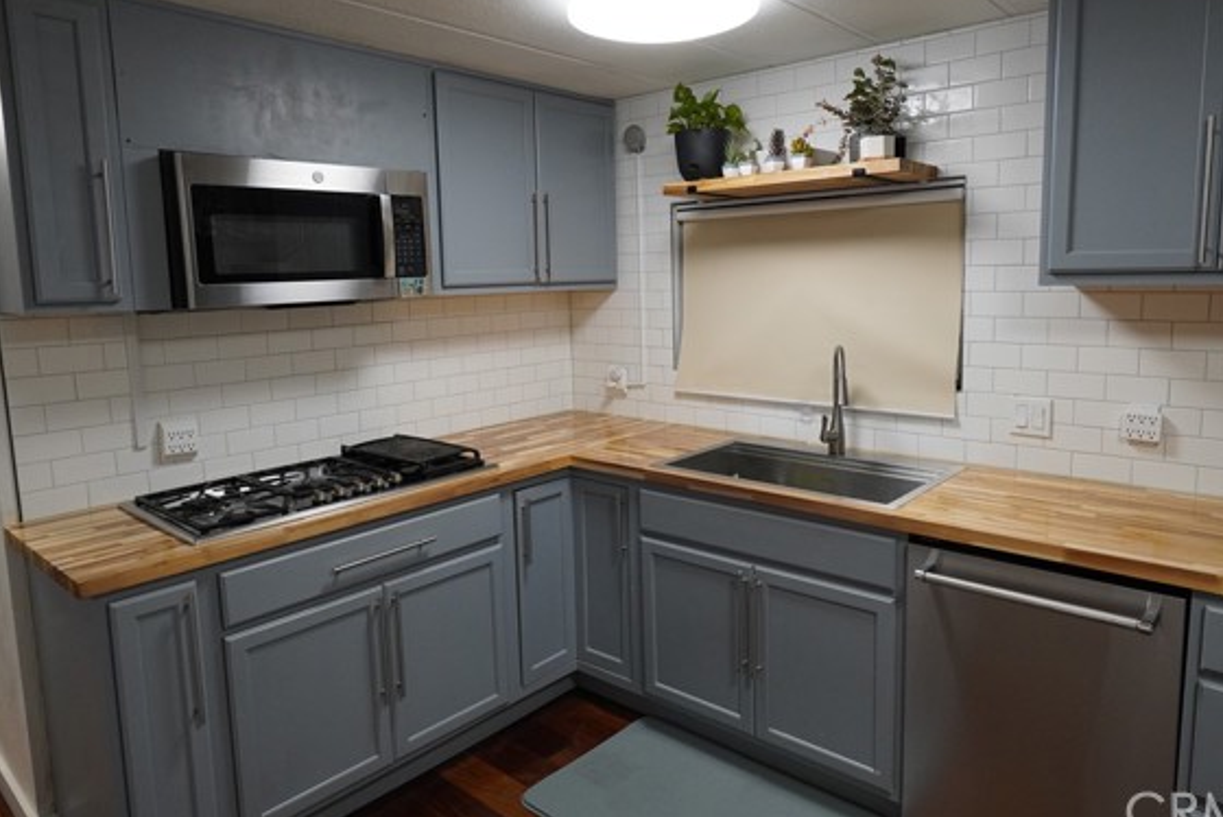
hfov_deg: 73.6
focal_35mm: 24
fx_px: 816
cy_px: 377
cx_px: 646
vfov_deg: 53.1
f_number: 4
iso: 1250
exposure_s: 1/160
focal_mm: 14
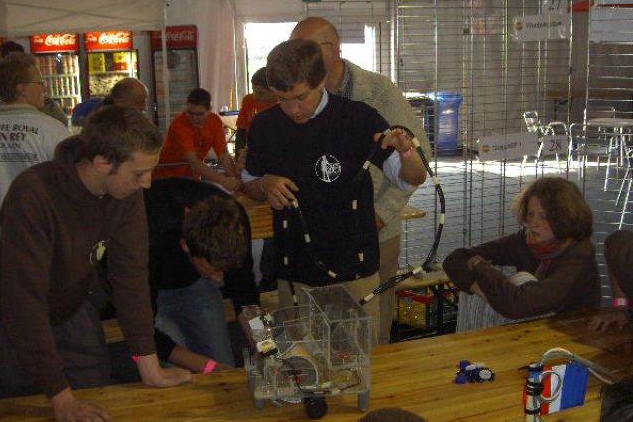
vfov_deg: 32.6
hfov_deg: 47.4
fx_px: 721
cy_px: 183
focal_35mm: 41
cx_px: 317
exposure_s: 1/60
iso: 200
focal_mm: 8
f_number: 2.8
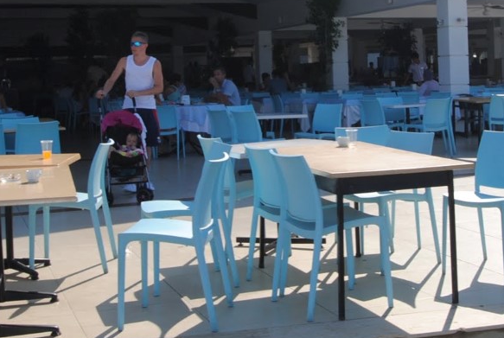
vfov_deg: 22.9
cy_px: 99
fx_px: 827
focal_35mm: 59
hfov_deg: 33.8
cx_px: 300
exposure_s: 1/200
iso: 100
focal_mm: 20
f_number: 10
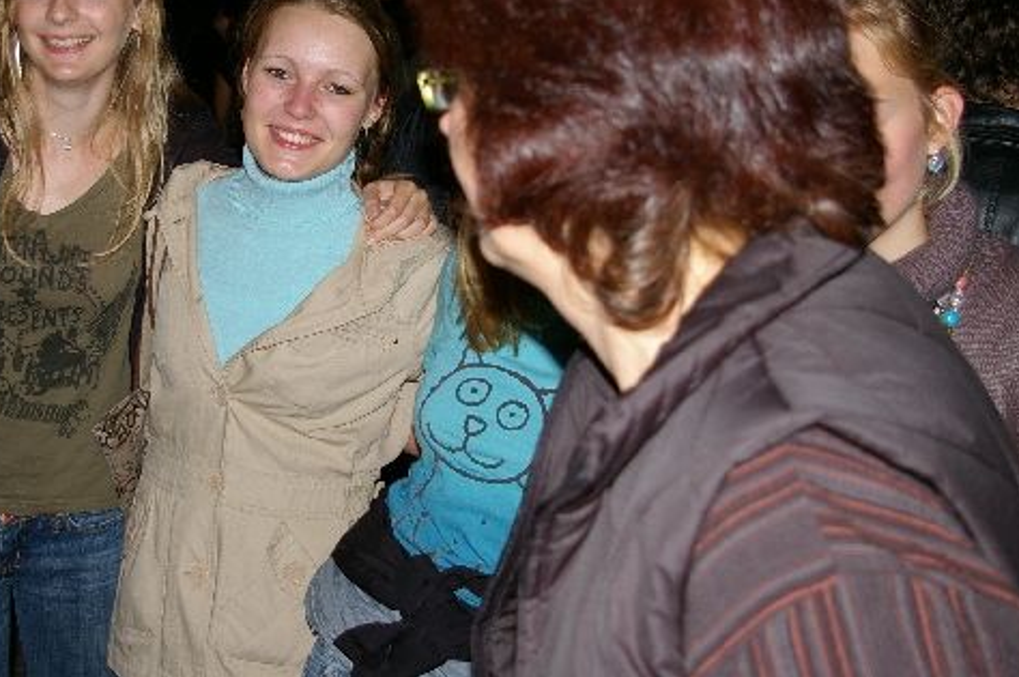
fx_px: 1583
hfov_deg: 35.5
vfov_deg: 24.0
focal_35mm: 56
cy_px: 236
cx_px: 389
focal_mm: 26
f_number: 4
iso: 200
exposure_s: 1/45
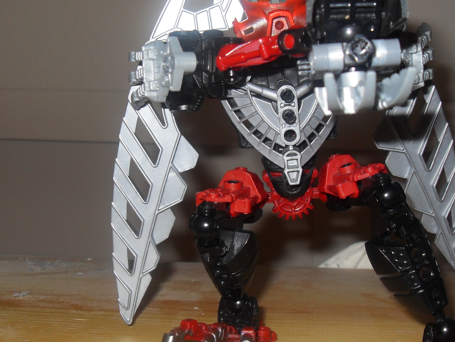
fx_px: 710
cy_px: 161
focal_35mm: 54
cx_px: 290
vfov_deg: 27.0
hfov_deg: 35.3
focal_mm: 6.3
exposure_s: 1/45
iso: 100
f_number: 2.8
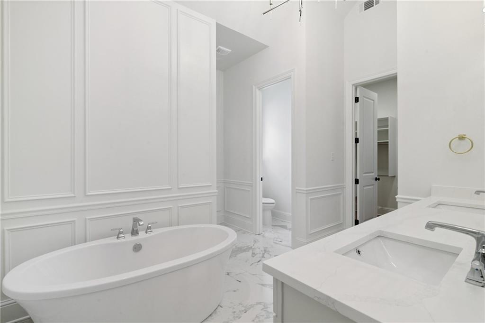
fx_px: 215
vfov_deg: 73.7
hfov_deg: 96.8
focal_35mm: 16
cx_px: 242
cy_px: 162
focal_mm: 16
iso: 800
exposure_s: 1/50
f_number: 11
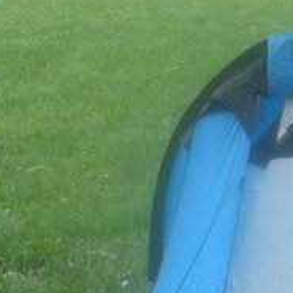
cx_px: 513
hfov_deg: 9.0
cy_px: -74
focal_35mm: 187
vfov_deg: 9.2
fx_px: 1791
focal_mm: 8.7
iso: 64
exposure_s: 1/100
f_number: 4.2
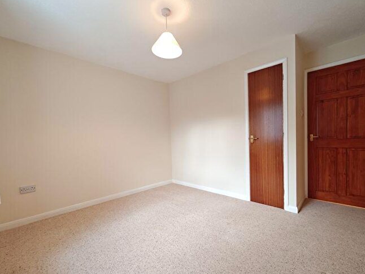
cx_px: 180
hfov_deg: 106.2
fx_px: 137
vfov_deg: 89.8
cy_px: 146
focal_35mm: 13
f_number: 1.8
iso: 250
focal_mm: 2.03
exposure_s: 1/33.3
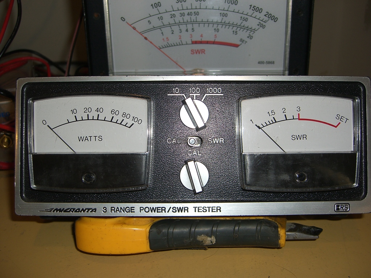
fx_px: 407
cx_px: 186
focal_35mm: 38
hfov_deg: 49.0
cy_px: 139
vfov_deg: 37.7
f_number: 2.8
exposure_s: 1/60
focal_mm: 7.9
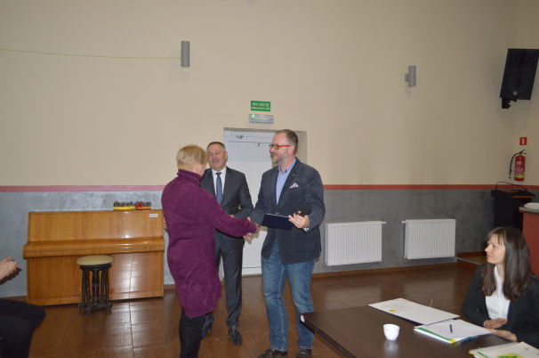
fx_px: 404
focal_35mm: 27
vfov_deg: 47.8
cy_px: 179
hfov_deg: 67.5
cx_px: 270
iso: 800
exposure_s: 1/60
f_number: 3.5
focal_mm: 18
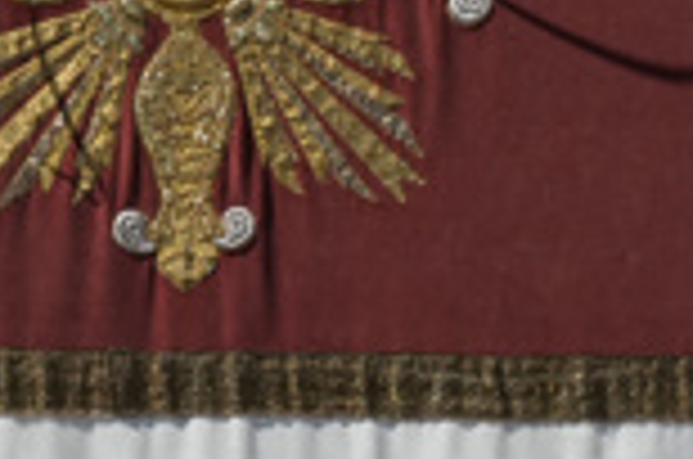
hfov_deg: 0.4
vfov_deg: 0.2
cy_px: -972
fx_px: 107481
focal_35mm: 5595
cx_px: 81
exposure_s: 1/3200
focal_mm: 840
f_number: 8
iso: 640
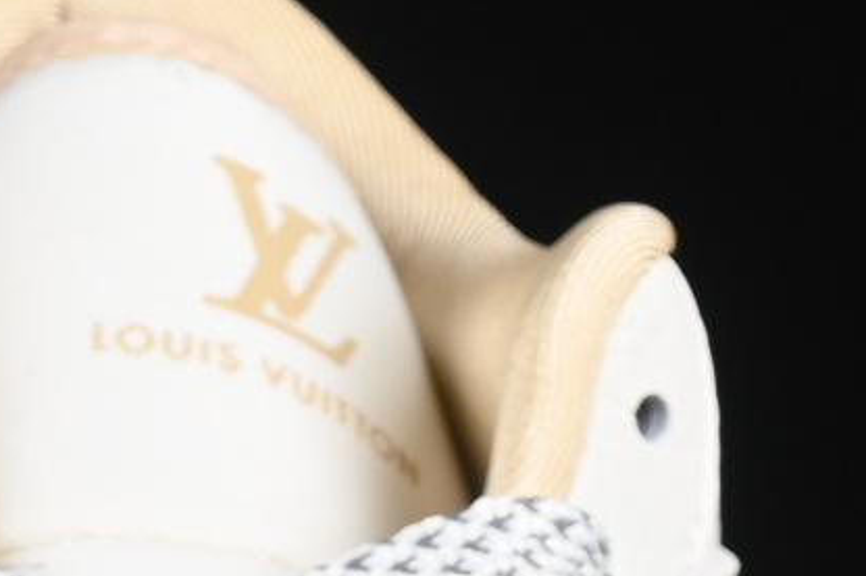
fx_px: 12070
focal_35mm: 502
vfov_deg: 2.7
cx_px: -246
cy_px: 1391
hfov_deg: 4.1
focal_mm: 50
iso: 200
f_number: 7.1
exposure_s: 1/200
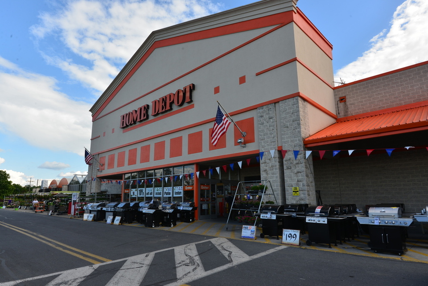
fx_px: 262
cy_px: 143
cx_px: 214
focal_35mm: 22
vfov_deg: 57.3
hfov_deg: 78.6
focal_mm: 22
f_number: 11
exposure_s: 1/125
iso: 200
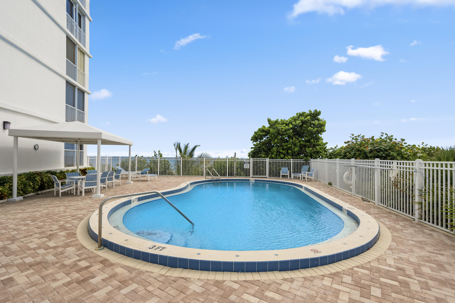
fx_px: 209
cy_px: 152
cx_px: 228
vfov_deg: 72.1
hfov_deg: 95.0
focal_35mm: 16
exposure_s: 1/1600
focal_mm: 16.5
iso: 1000
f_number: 7.1
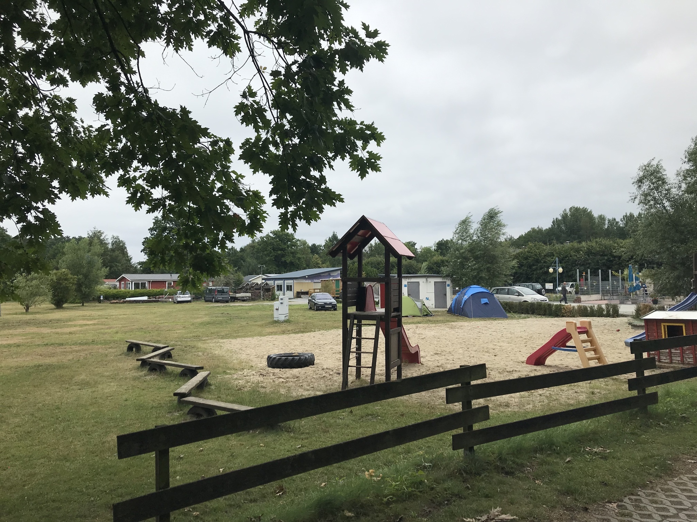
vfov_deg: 49.7
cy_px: 261
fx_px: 564
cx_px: 348
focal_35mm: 28
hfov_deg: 63.4
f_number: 1.8
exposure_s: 1/1277
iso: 20
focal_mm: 3.99
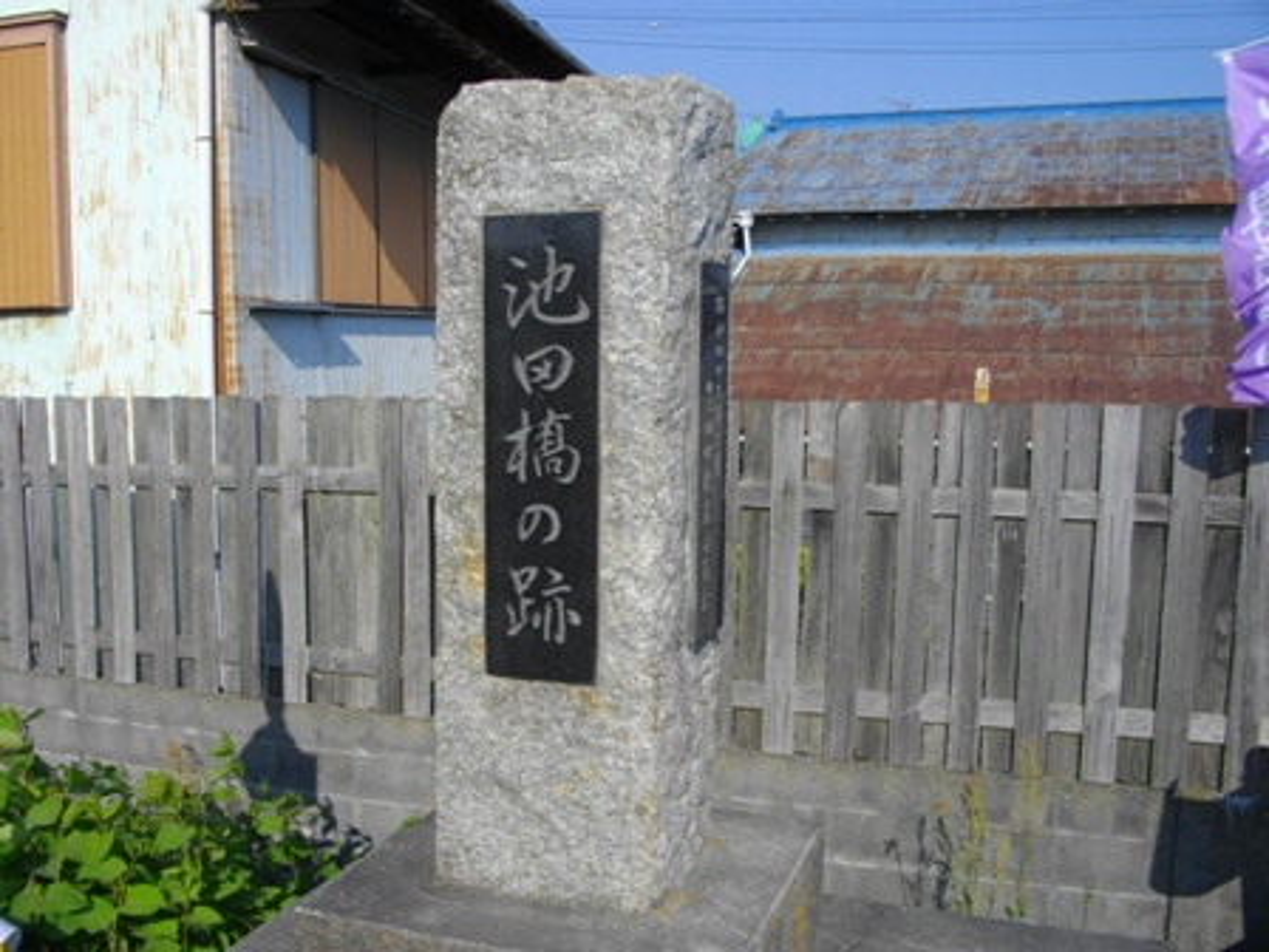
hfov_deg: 56.8
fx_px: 1173
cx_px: 634
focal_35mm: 32
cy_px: 476
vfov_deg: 44.2
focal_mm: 5.7
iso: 100
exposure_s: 1/400
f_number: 5.5
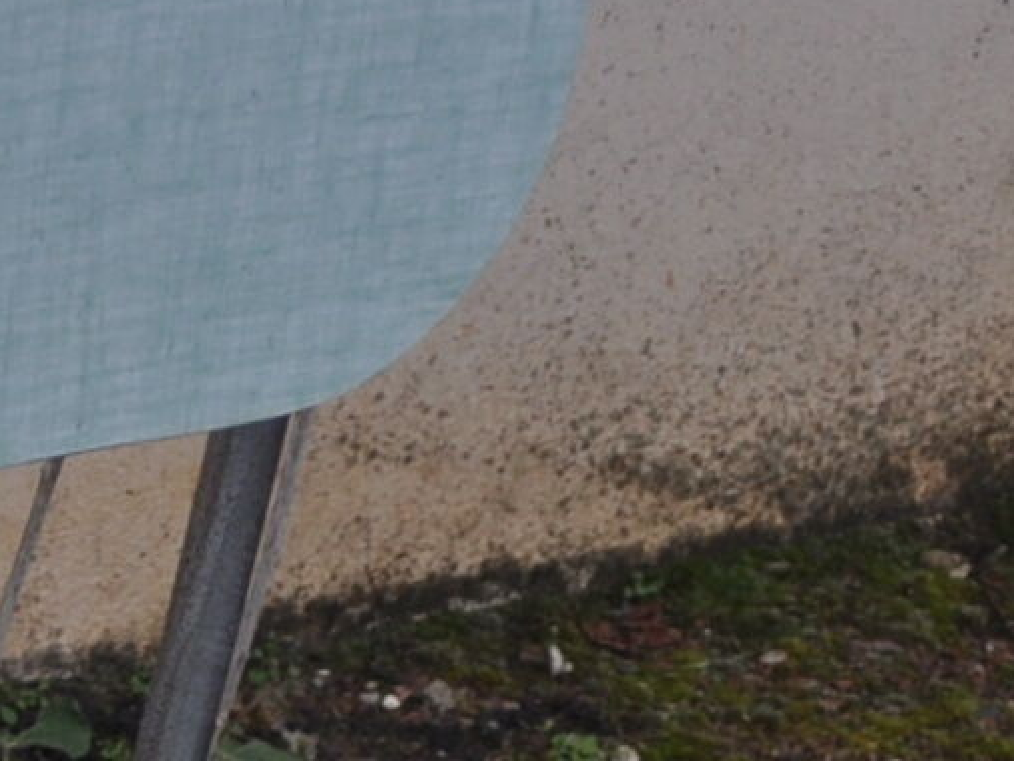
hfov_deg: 10.9
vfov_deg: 8.4
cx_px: -1046
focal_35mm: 165
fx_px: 4834
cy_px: 1653
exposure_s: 1/125
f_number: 5.6
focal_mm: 18
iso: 220
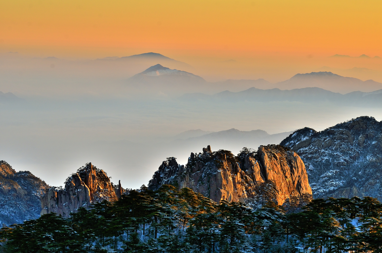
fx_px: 1588
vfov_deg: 9.1
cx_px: 191
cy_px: 126
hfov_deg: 13.7
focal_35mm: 150
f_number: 11
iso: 100
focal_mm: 100
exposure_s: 1/100
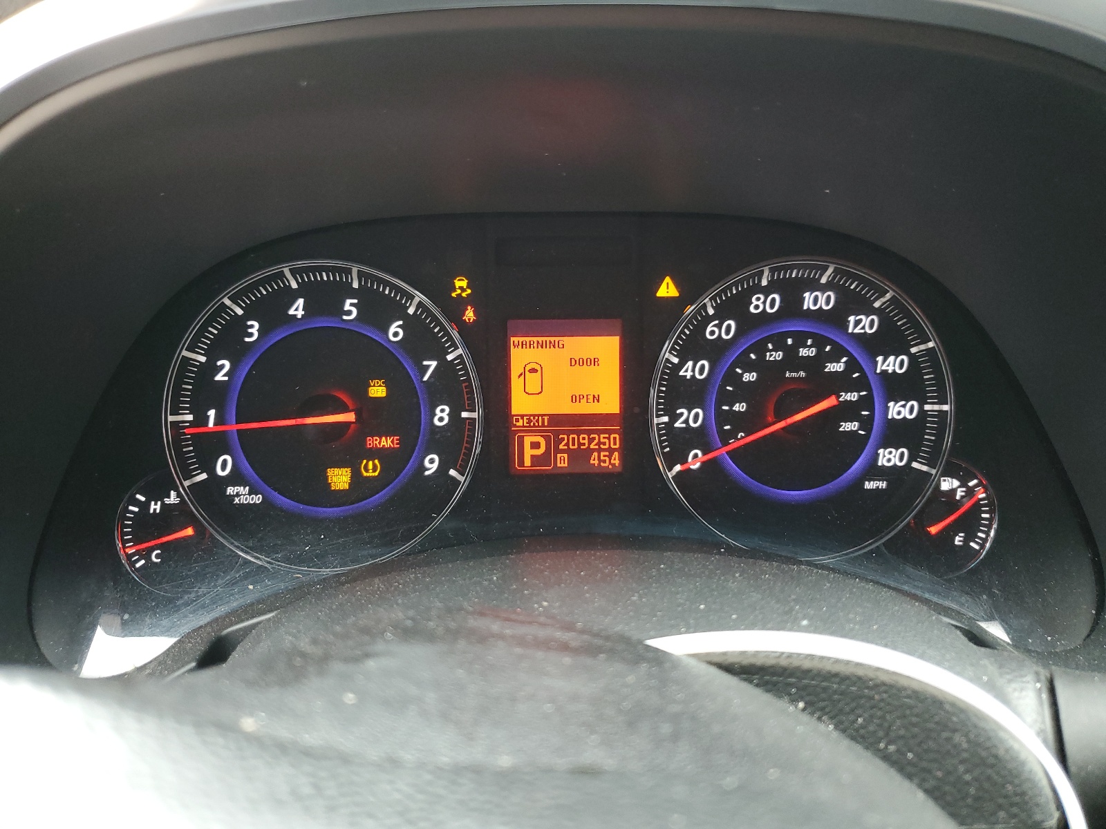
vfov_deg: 53.1
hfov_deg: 67.3
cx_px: 553
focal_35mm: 26
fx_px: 831
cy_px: 414
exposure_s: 1/60.2
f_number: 1.5
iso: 121
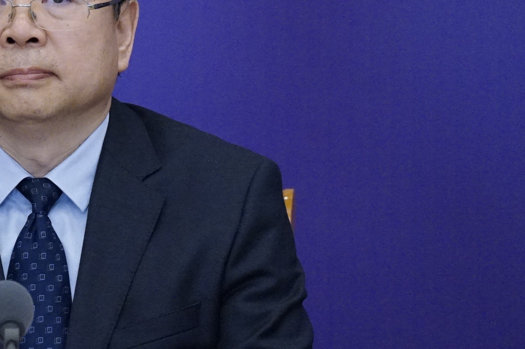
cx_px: -55
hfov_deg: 1.6
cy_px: 119
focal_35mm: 1252
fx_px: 18243
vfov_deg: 1.1
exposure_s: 1/200
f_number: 6.3
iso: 6400
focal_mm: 512
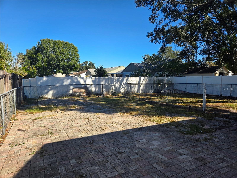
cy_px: 89
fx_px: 157
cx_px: 118
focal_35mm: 23
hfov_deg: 73.9
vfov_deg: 58.9
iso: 25
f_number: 1.8
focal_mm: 5.4
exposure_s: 1/1120
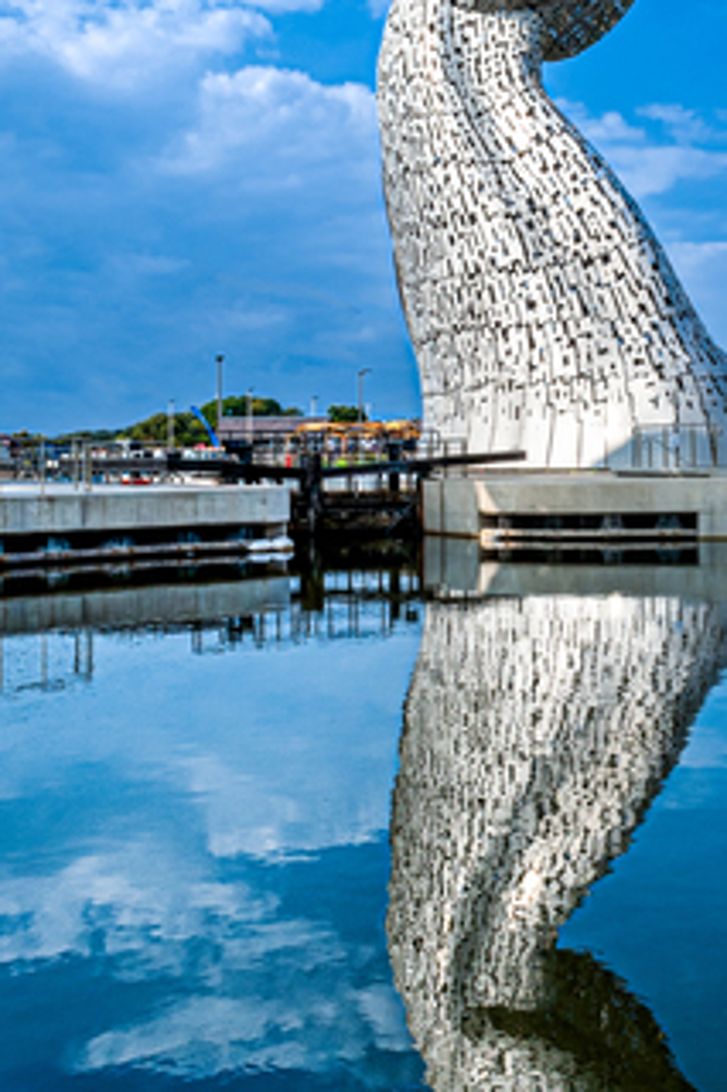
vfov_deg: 43.4
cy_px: 430
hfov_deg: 29.0
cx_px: 602
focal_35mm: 45
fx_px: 1364
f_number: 20
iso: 400
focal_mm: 24
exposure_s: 1/200
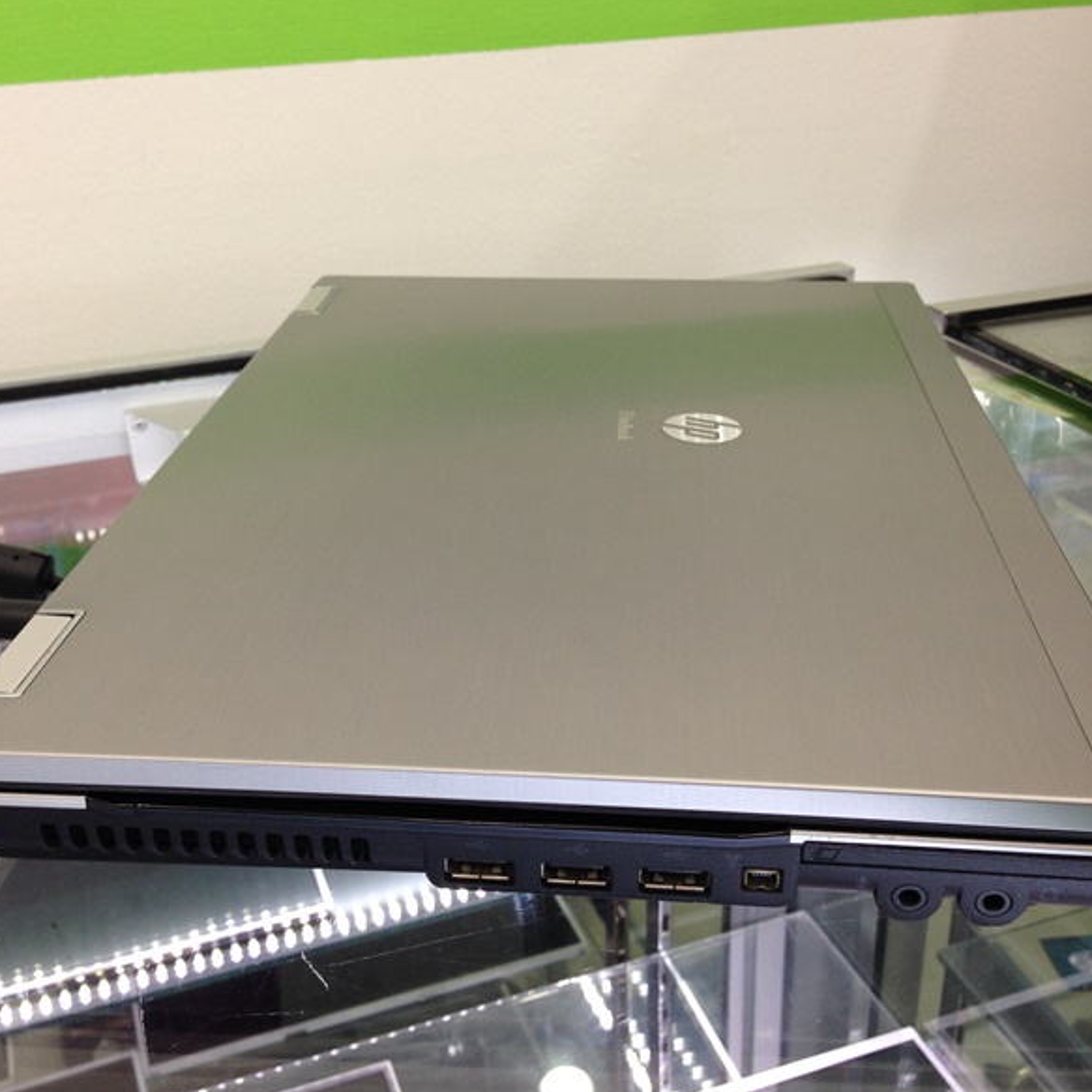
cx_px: 528
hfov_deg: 41.9
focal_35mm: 40
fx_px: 1428
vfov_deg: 41.9
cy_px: 536
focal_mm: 4.12
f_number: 2.4
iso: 50
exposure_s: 1/30
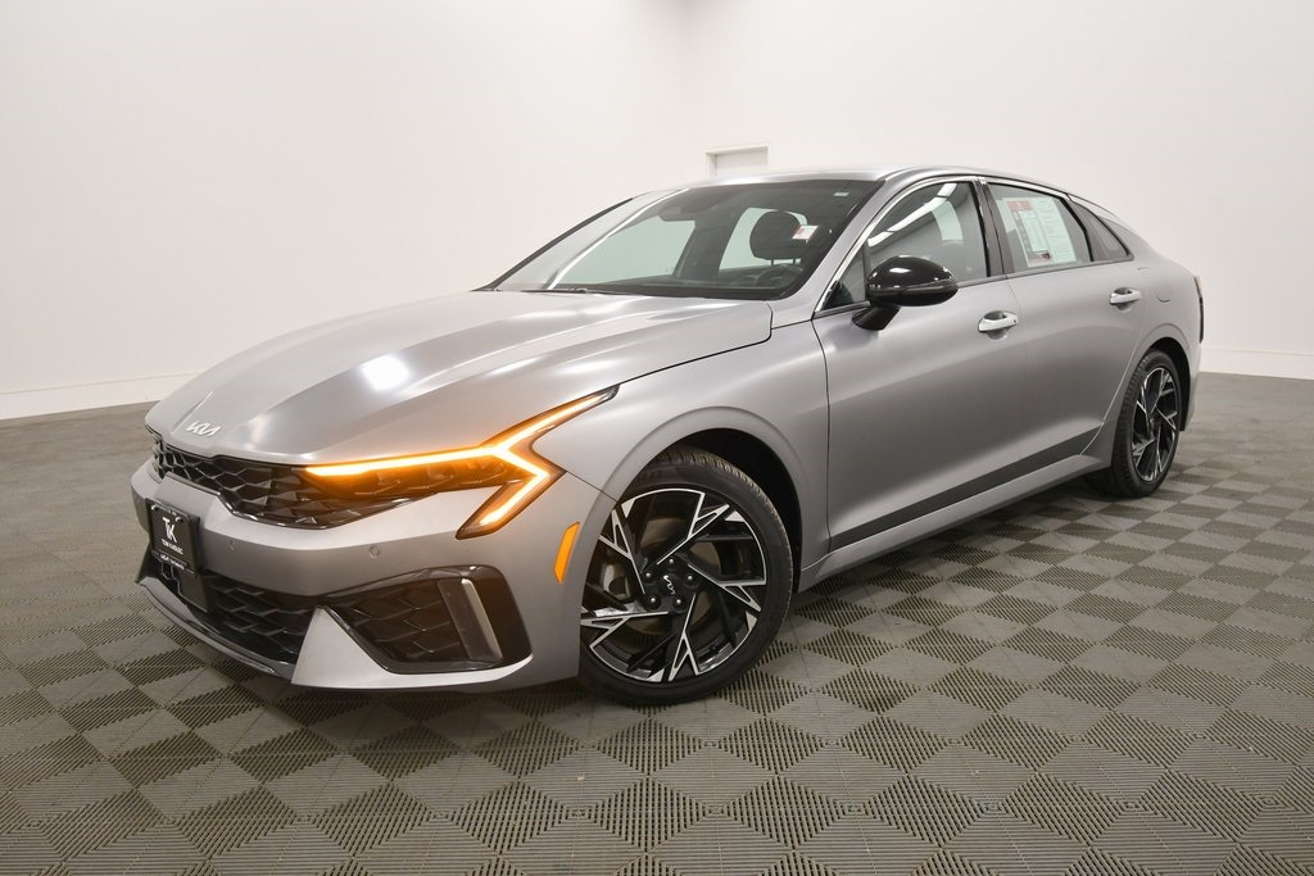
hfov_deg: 65.5
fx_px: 1022
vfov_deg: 46.4
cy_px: 438
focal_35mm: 28
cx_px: 657
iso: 800
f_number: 5.6
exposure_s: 1/125
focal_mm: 19
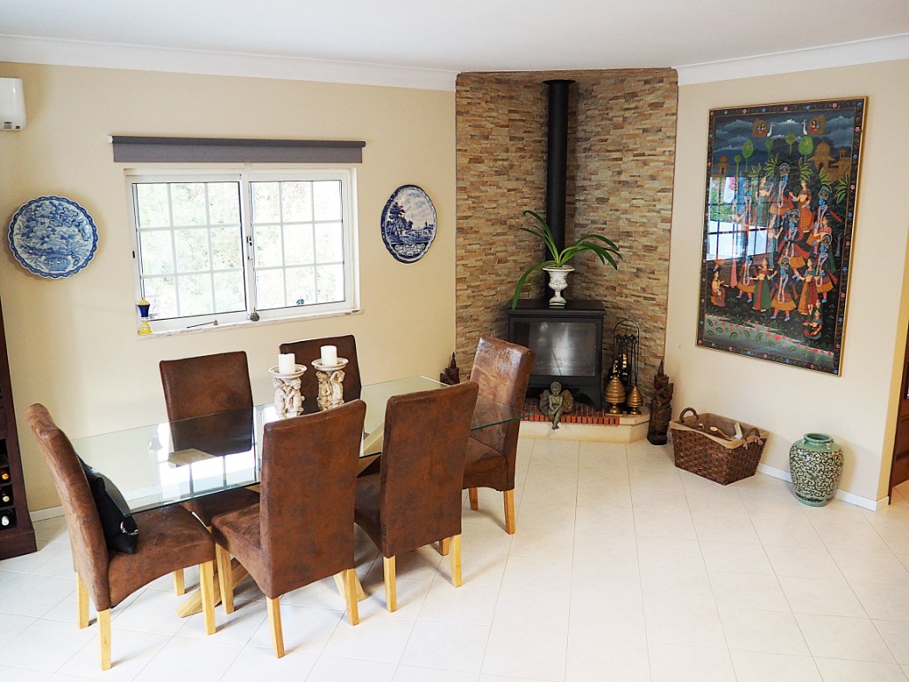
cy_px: 341
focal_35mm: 28
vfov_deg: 49.7
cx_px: 454
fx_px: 735
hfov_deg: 63.4
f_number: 3.5
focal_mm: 14
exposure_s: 1/60
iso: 1250
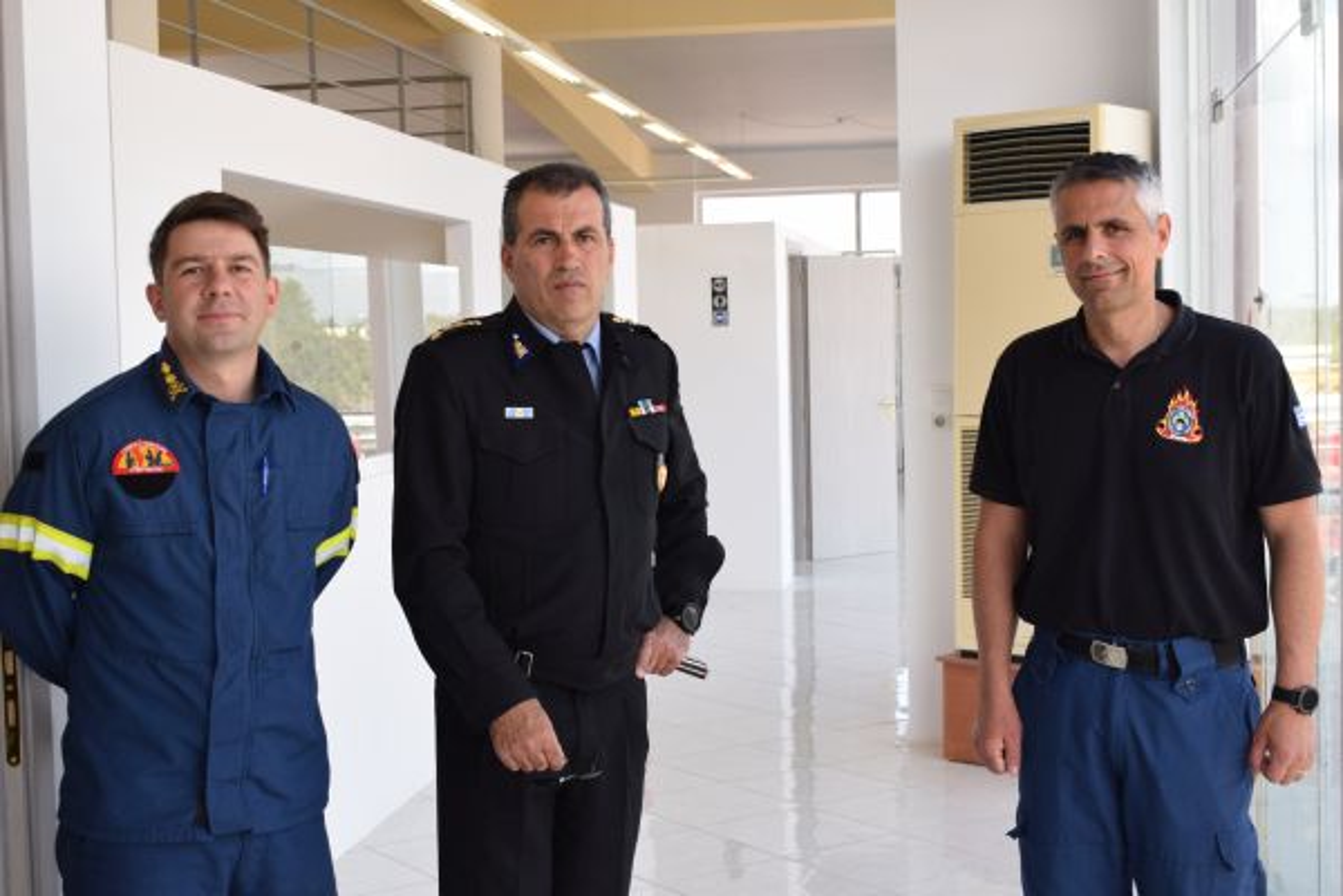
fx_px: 1958
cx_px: 672
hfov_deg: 37.9
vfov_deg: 25.8
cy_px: 448
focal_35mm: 52
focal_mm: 35
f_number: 7.1
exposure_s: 1/200
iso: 400
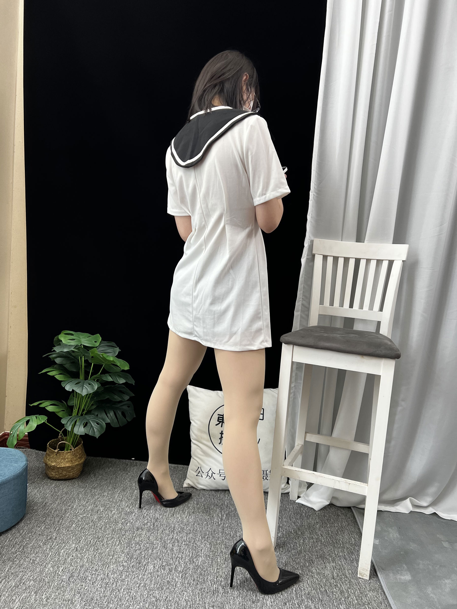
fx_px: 458
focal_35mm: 26
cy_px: 304
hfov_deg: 53.1
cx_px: 228
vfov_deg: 67.3
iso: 100
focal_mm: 5.7
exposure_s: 1/121
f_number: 1.5
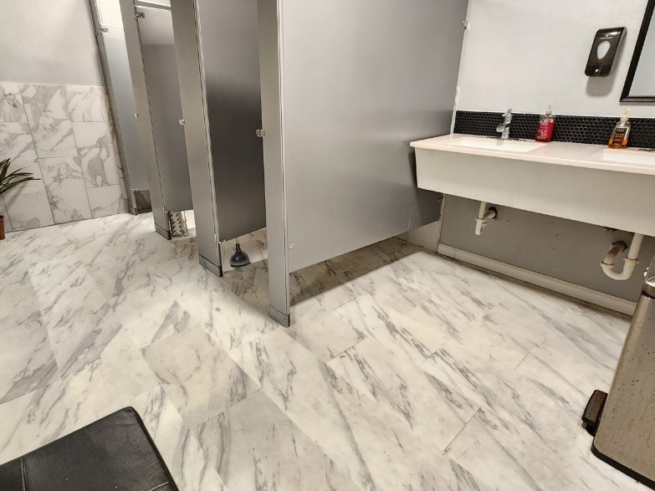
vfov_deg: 74.7
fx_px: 322
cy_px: 236
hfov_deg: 91.0
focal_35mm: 17
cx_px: 334
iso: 320
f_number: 2.2
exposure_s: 1/30
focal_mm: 2.2
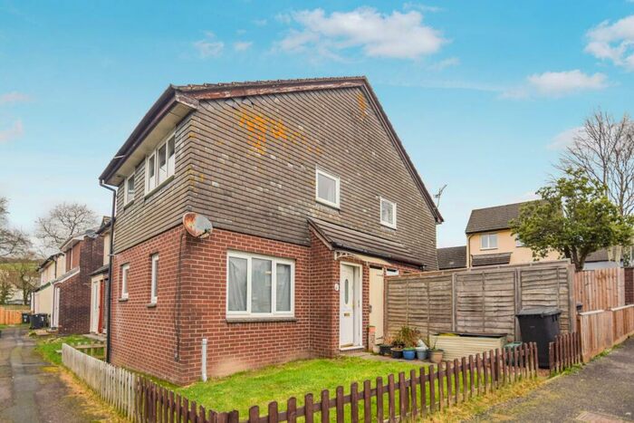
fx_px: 291
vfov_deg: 72.1
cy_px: 212
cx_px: 317
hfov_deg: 95.0
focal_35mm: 16
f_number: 5.6
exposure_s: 1/125
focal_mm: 11
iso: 220
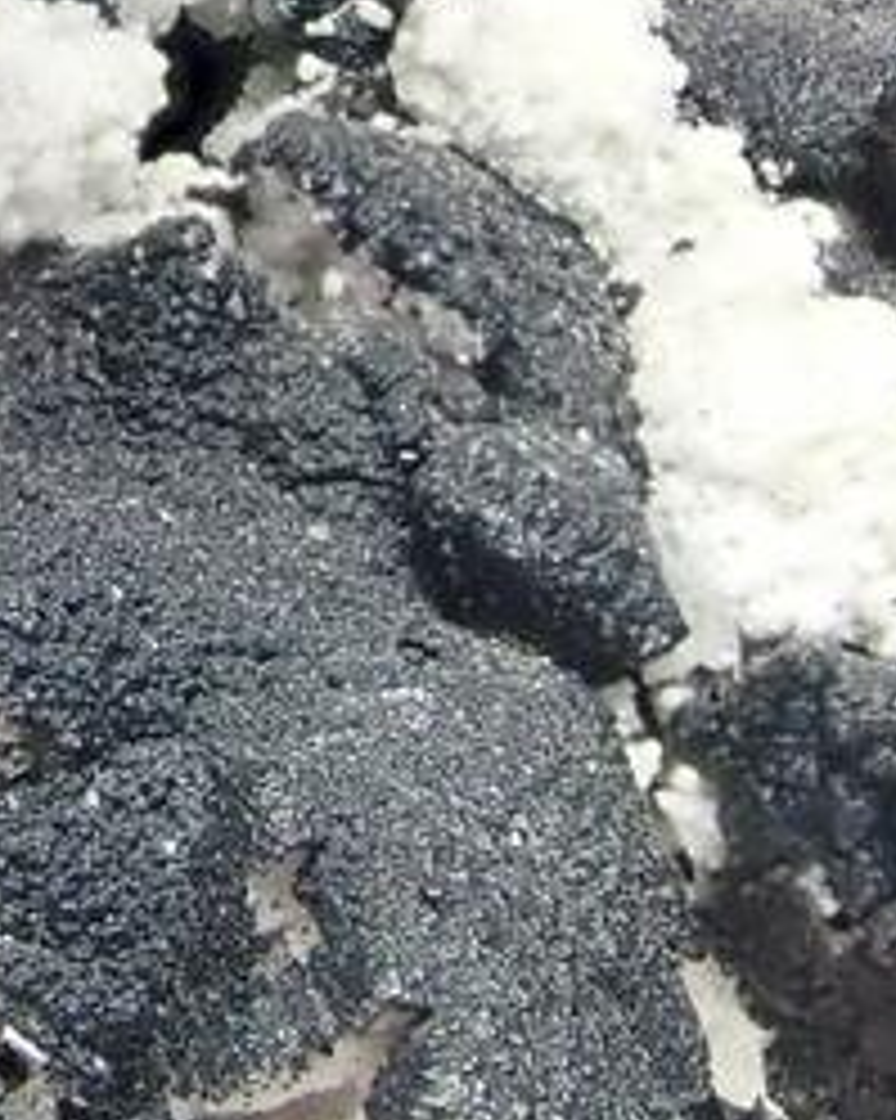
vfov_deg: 9.5
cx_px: -342
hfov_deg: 7.6
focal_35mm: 201
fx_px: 6667
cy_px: -180
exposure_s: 1/160
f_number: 4
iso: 160
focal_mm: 7.31
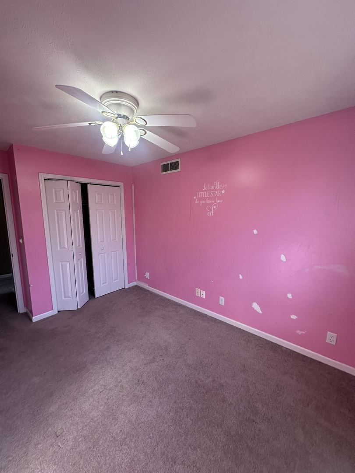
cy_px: 236
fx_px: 191
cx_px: 178
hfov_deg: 85.7
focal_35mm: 14
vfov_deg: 102.1
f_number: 2.2
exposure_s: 1/120
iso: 125
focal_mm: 2.22
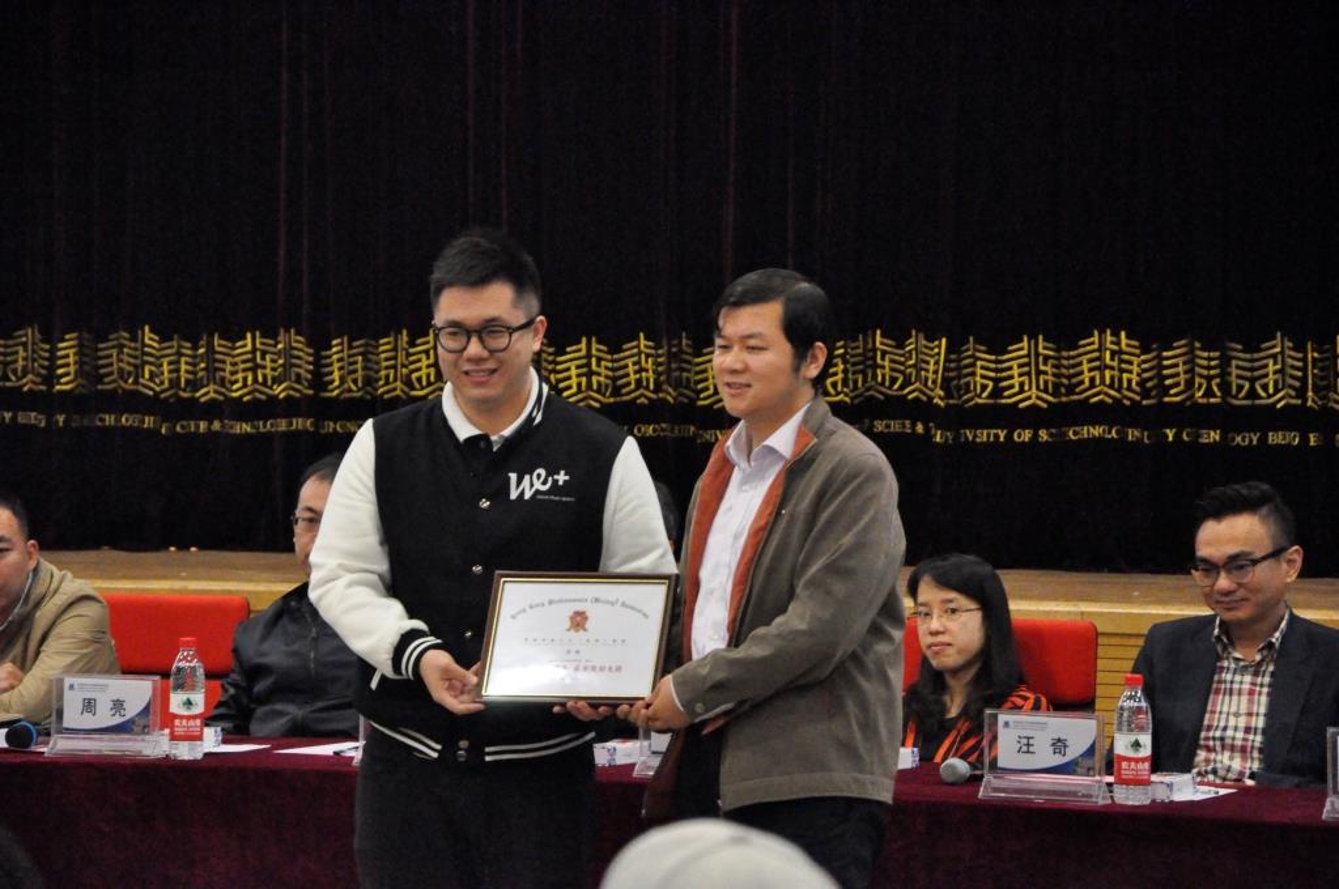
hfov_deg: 13.1
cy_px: 444
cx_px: 670
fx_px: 5851
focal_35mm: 158
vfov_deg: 8.7
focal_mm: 105
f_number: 5.6
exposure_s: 1/50
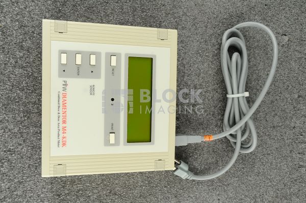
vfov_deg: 37.8
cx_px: 153
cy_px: 102
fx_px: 297
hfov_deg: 54.5
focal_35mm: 35
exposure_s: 1/125
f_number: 7.1
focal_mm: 35
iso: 800
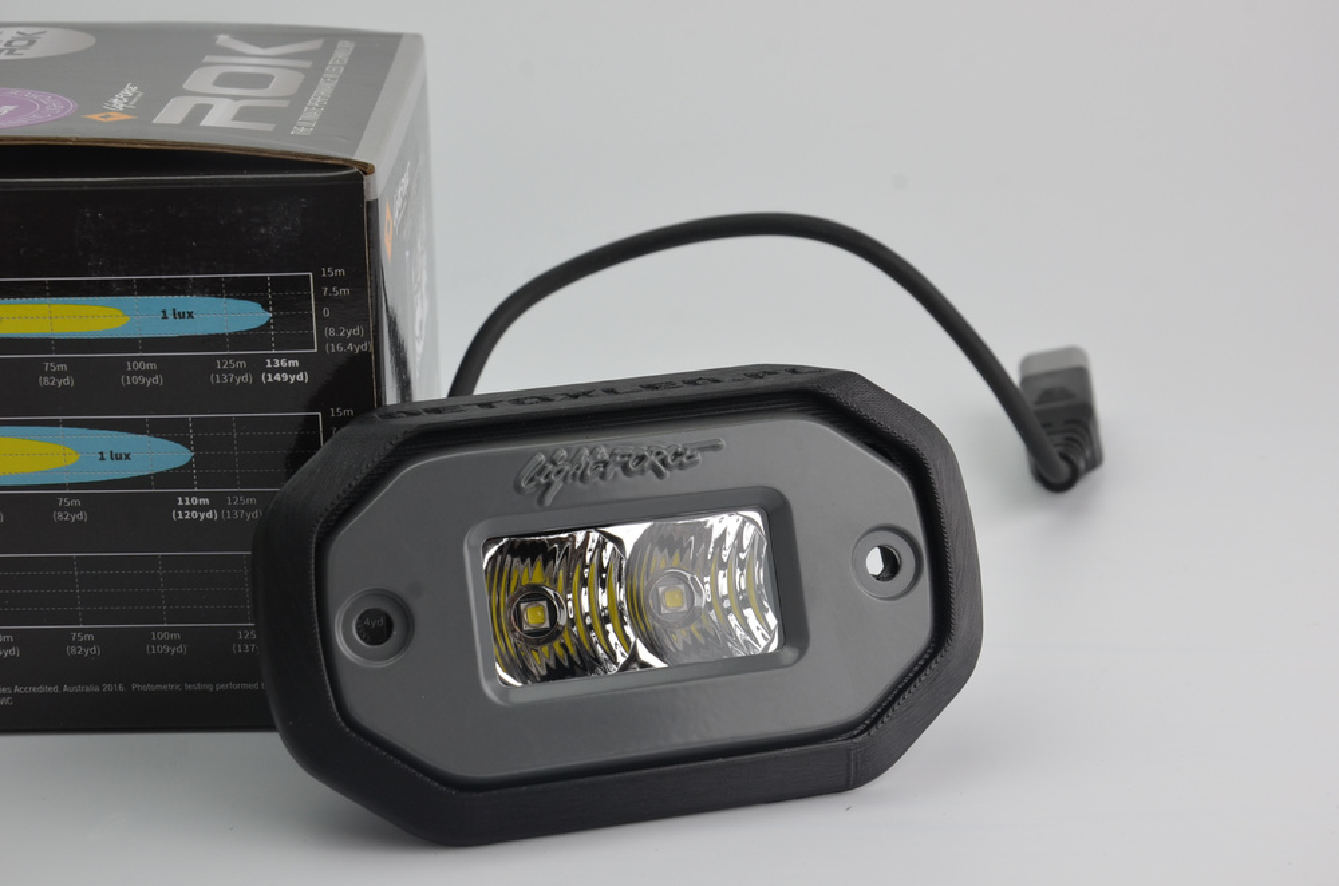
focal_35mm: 75
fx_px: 2783
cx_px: 670
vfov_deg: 18.1
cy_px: 443
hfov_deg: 27.0
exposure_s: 1/50
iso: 400
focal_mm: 50
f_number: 10
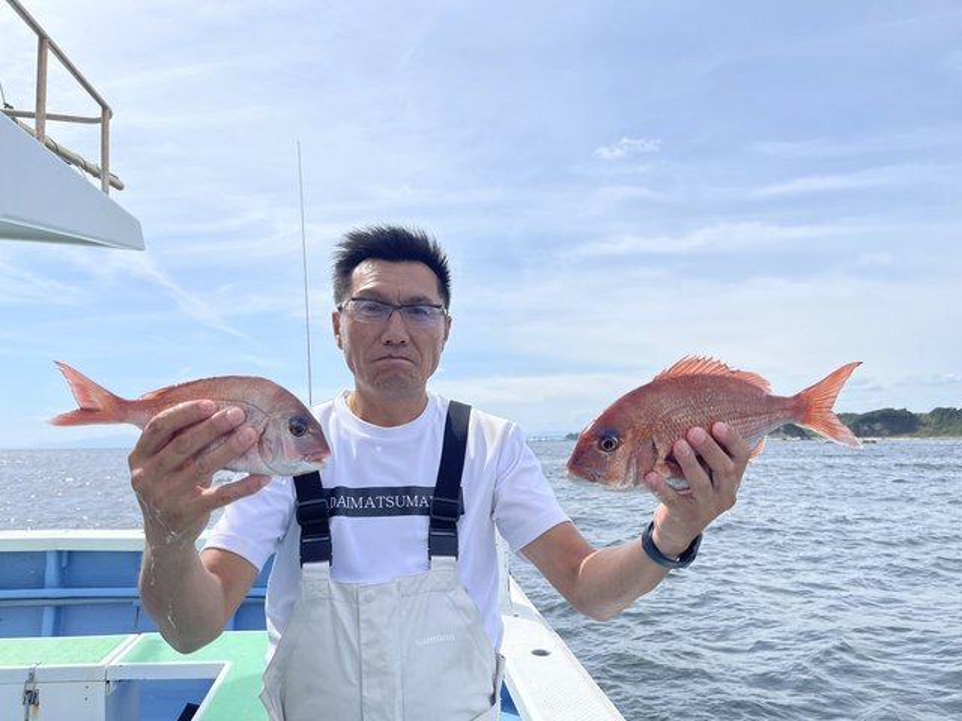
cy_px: 360
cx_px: 481
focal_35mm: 25
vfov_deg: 54.9
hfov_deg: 69.4
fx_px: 695
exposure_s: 1/5376
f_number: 1.6
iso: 32
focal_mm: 5.1
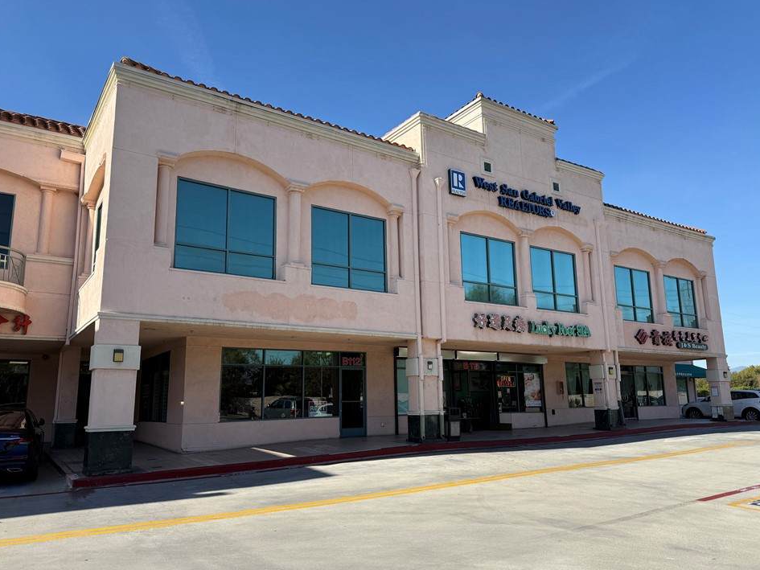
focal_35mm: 26
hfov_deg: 67.3
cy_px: 293
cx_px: 380
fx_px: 571
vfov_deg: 53.1
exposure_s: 1/3584
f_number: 1.78
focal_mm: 6.76
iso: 80
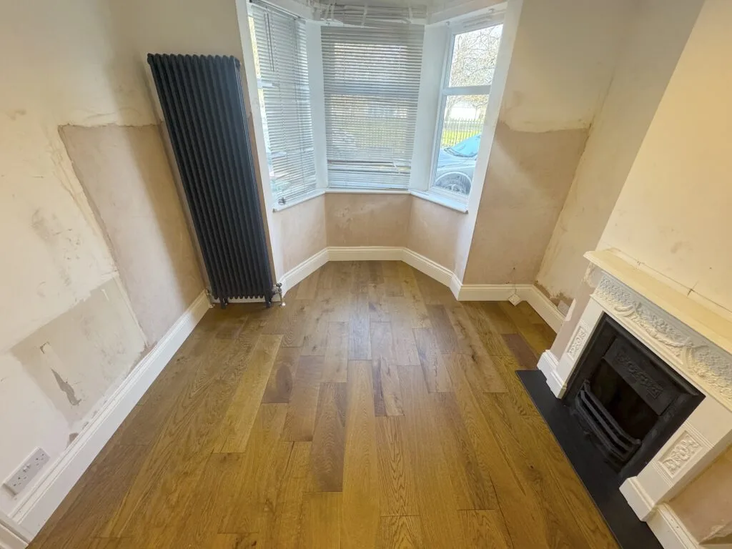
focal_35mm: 14
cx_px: 366
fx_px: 296
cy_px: 274
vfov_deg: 85.7
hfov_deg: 102.1
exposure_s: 1/100
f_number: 2.2
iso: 250
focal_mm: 2.22
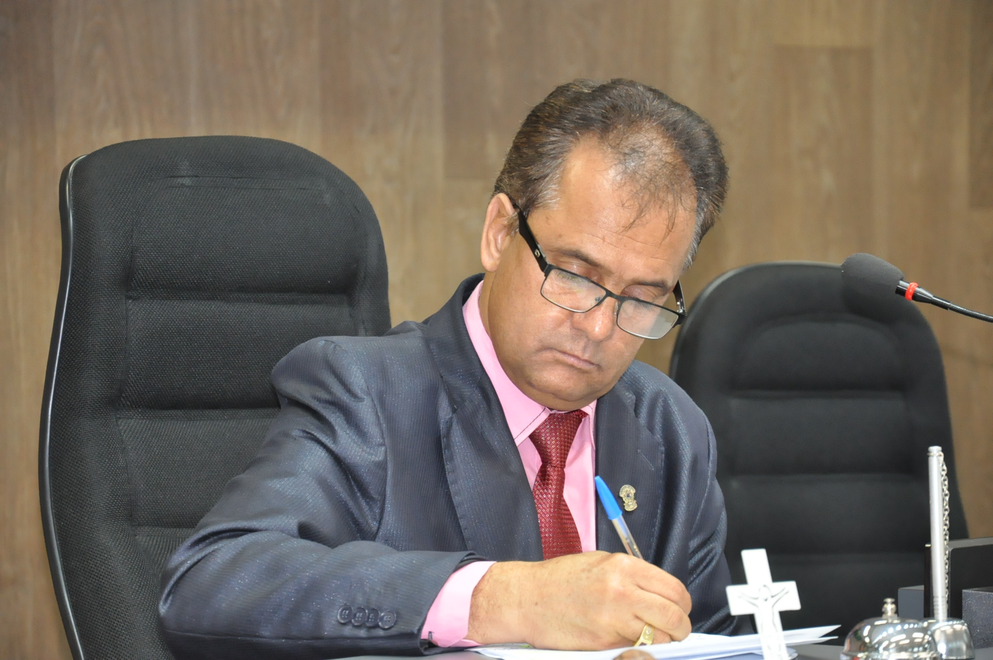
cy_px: 330
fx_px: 4339
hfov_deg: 13.1
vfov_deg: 8.7
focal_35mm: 158
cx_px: 496
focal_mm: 105
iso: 2000
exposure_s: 1/60
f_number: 5.6
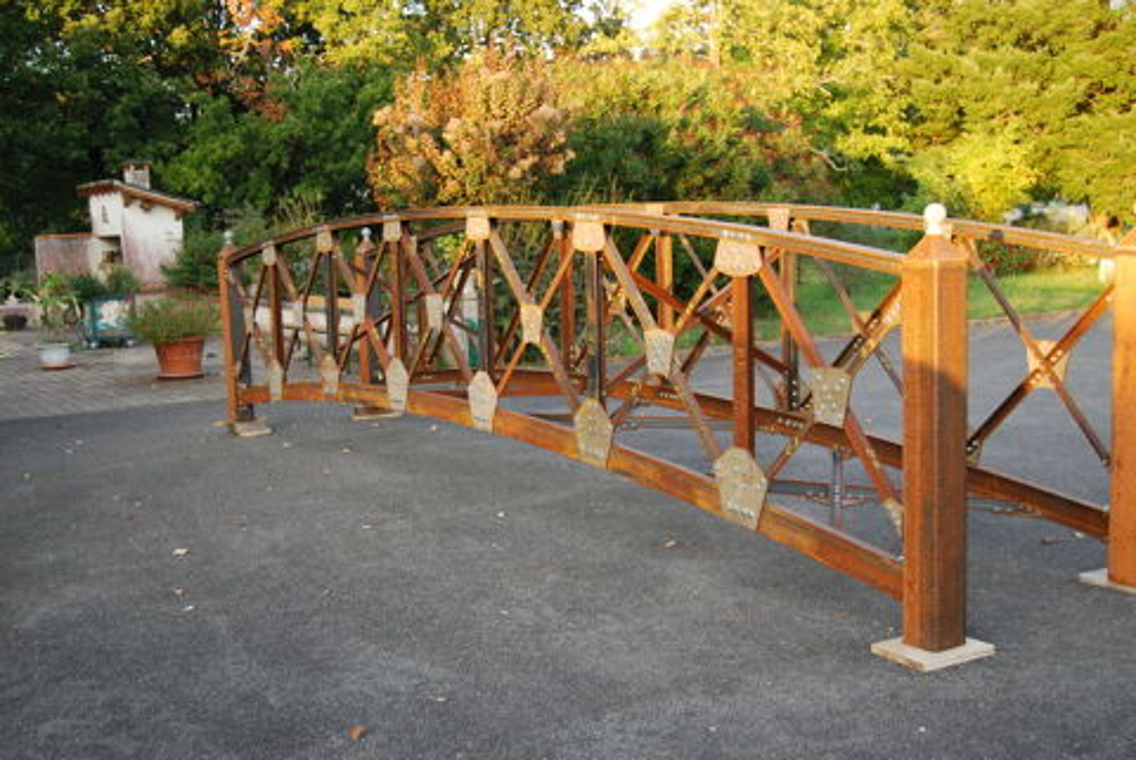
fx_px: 1232
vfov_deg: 34.3
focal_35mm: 39
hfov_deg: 49.5
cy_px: 380
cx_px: 568
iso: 200
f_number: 4.5
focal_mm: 26
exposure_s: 1/80
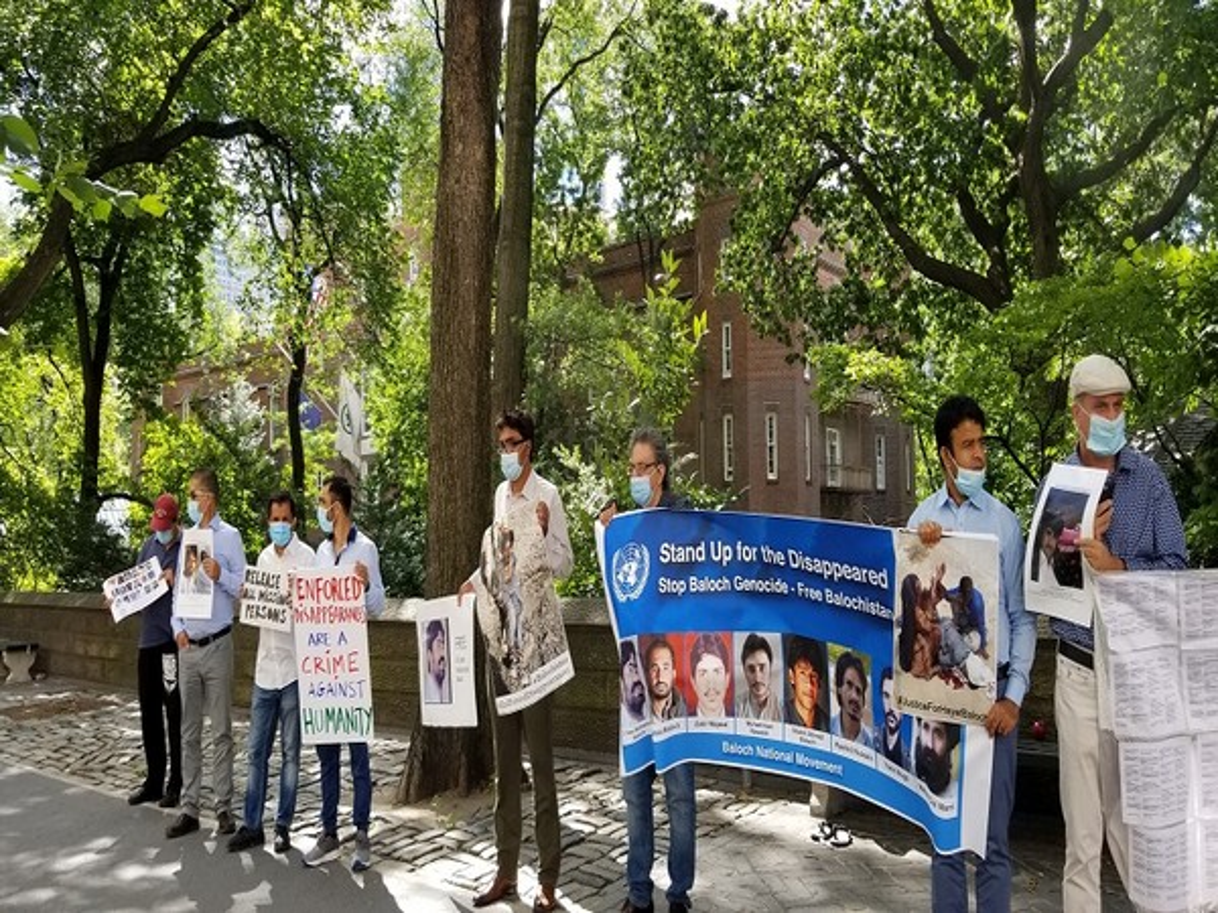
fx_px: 915
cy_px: 456
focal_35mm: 26
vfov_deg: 53.1
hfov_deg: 67.3
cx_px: 609
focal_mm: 4.25
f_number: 1.7
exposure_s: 1/270
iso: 50
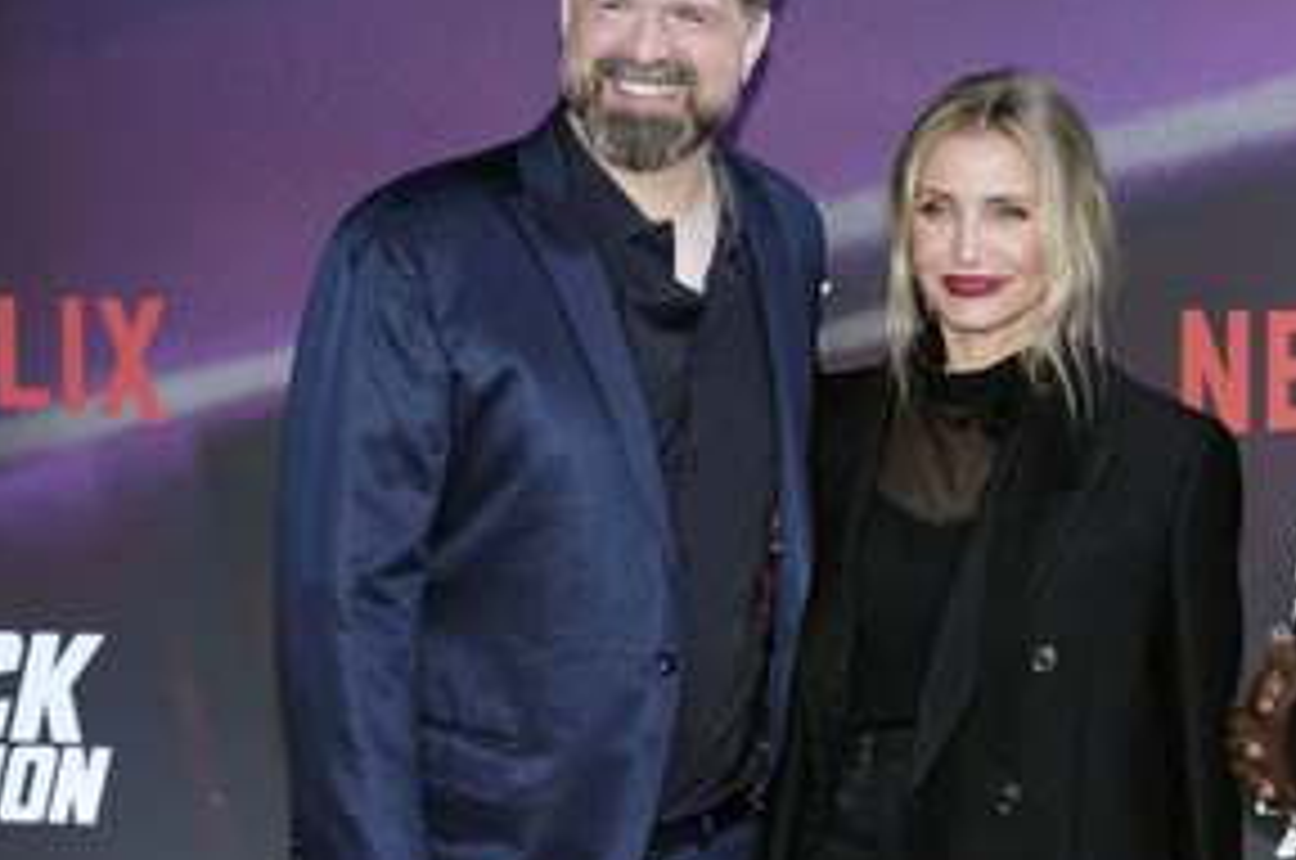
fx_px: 4564
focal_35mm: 127
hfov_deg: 16.1
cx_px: 992
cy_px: 446
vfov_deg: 10.8
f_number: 5.6
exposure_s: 1/160
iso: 1000
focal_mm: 81
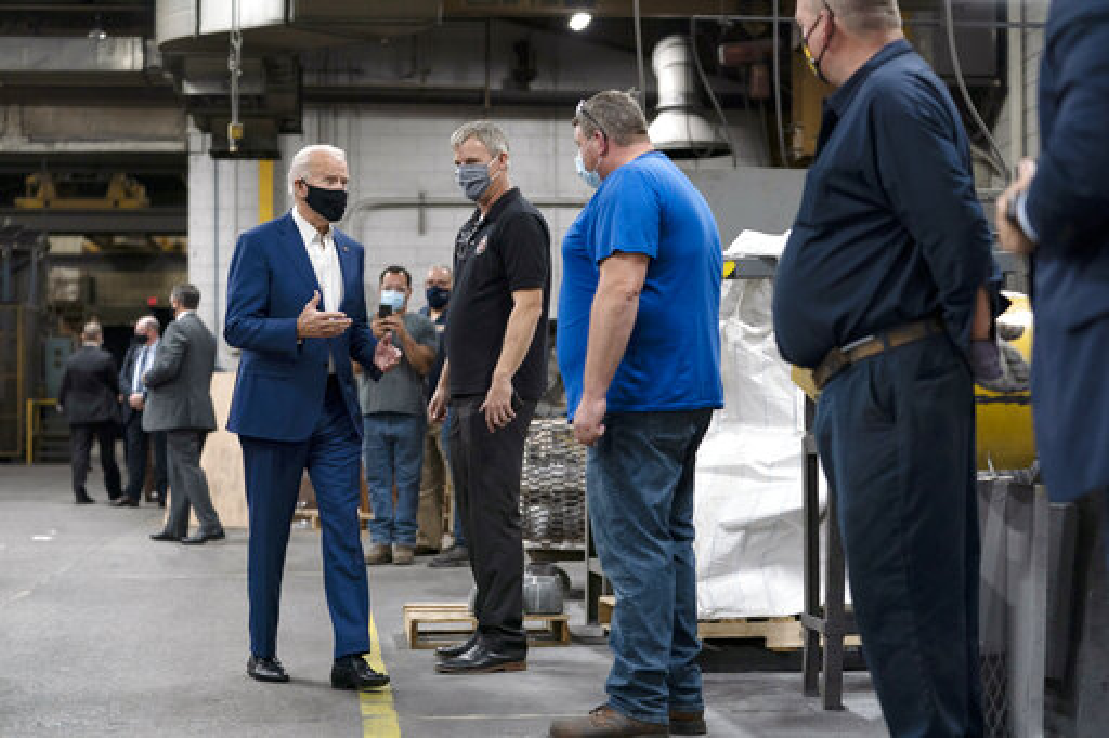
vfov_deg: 19.4
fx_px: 2156
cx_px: 554
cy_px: 369
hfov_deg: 28.9
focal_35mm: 70
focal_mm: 70
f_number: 2.8
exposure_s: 1/800
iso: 2500
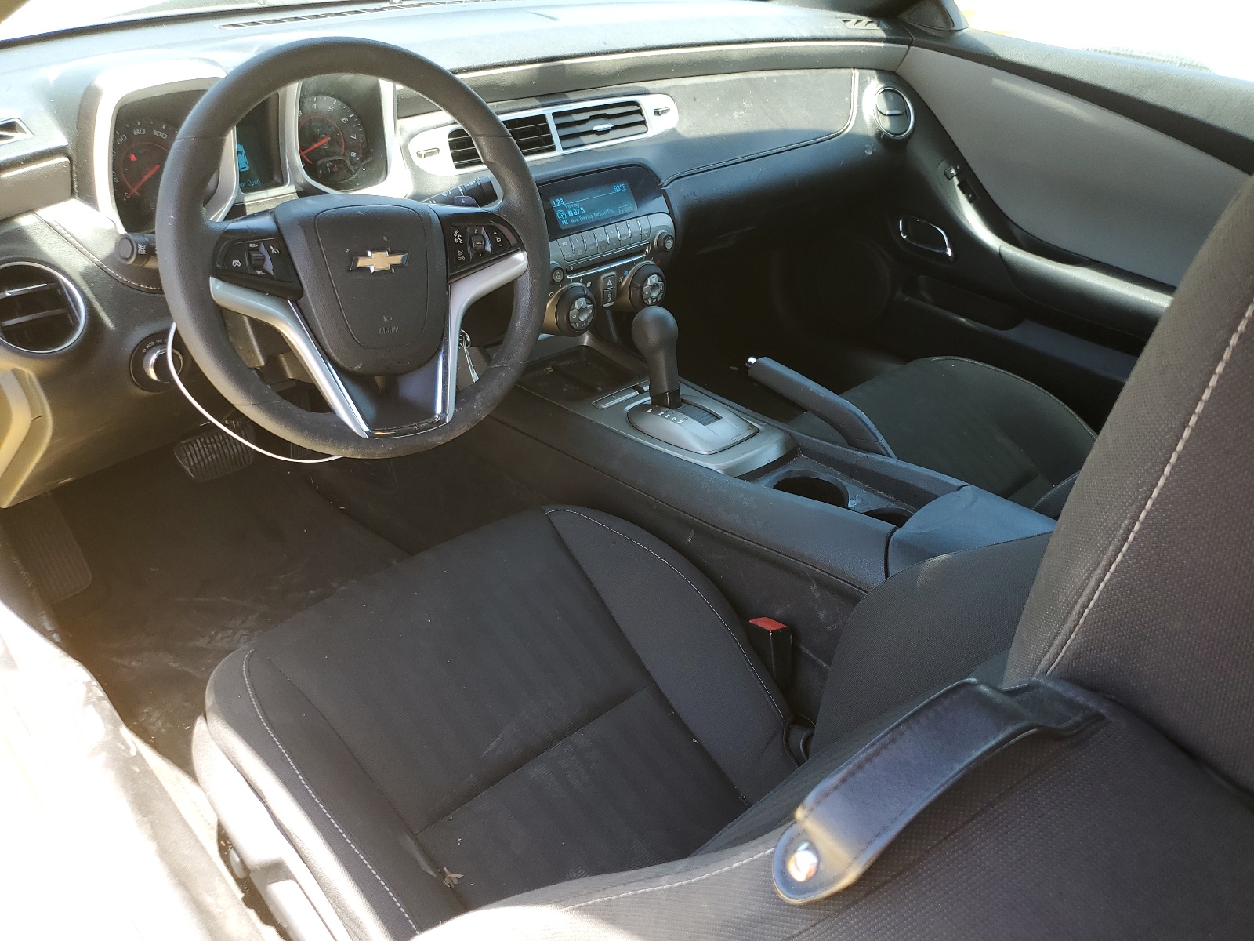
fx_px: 942
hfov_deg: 67.3
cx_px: 627
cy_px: 470
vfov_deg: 53.1
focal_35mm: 26
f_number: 1.5
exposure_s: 1/156
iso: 50
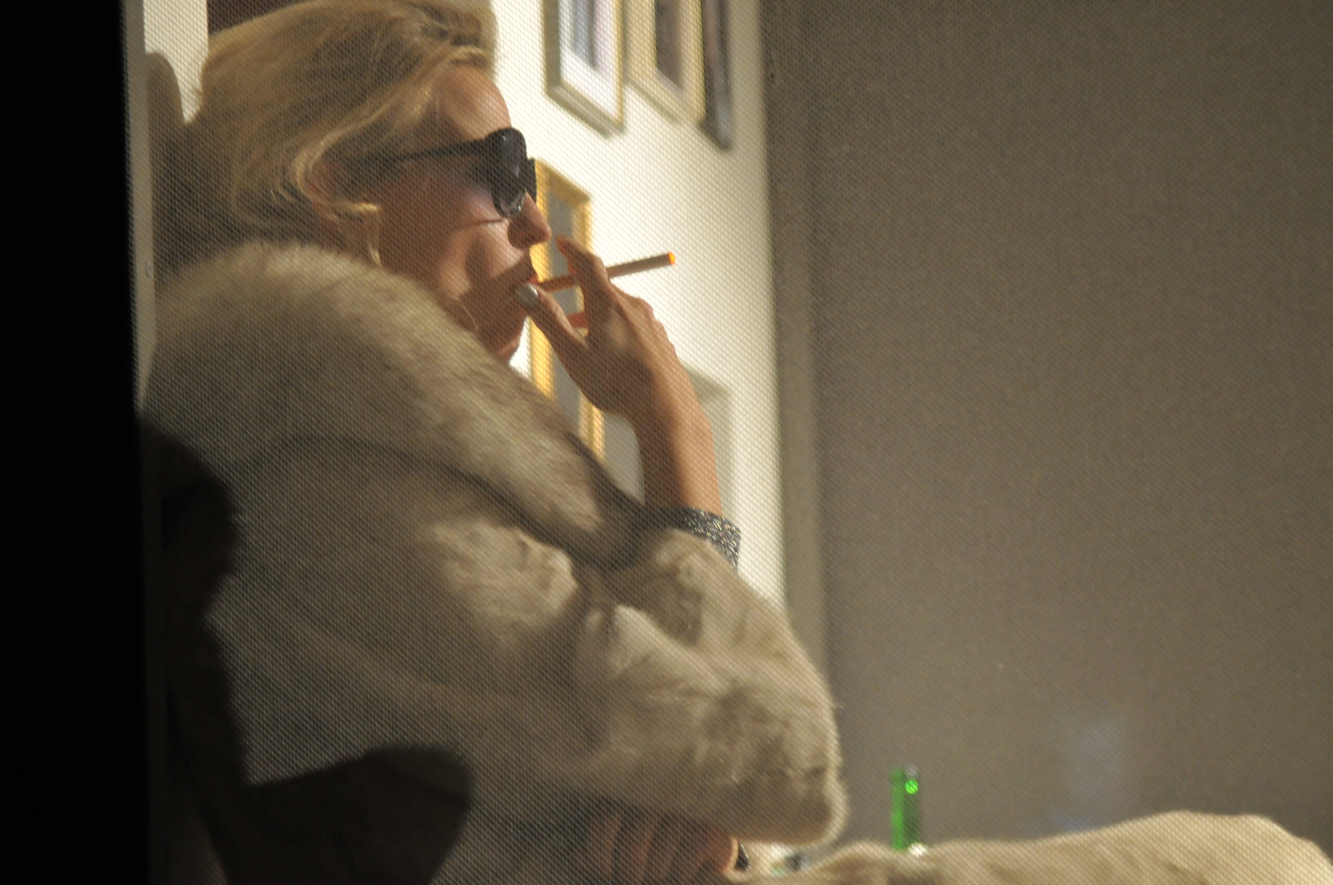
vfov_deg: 10.7
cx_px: 666
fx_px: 4715
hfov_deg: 16.1
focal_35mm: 128
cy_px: 442
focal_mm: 85
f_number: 4
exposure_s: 1/25
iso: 1000
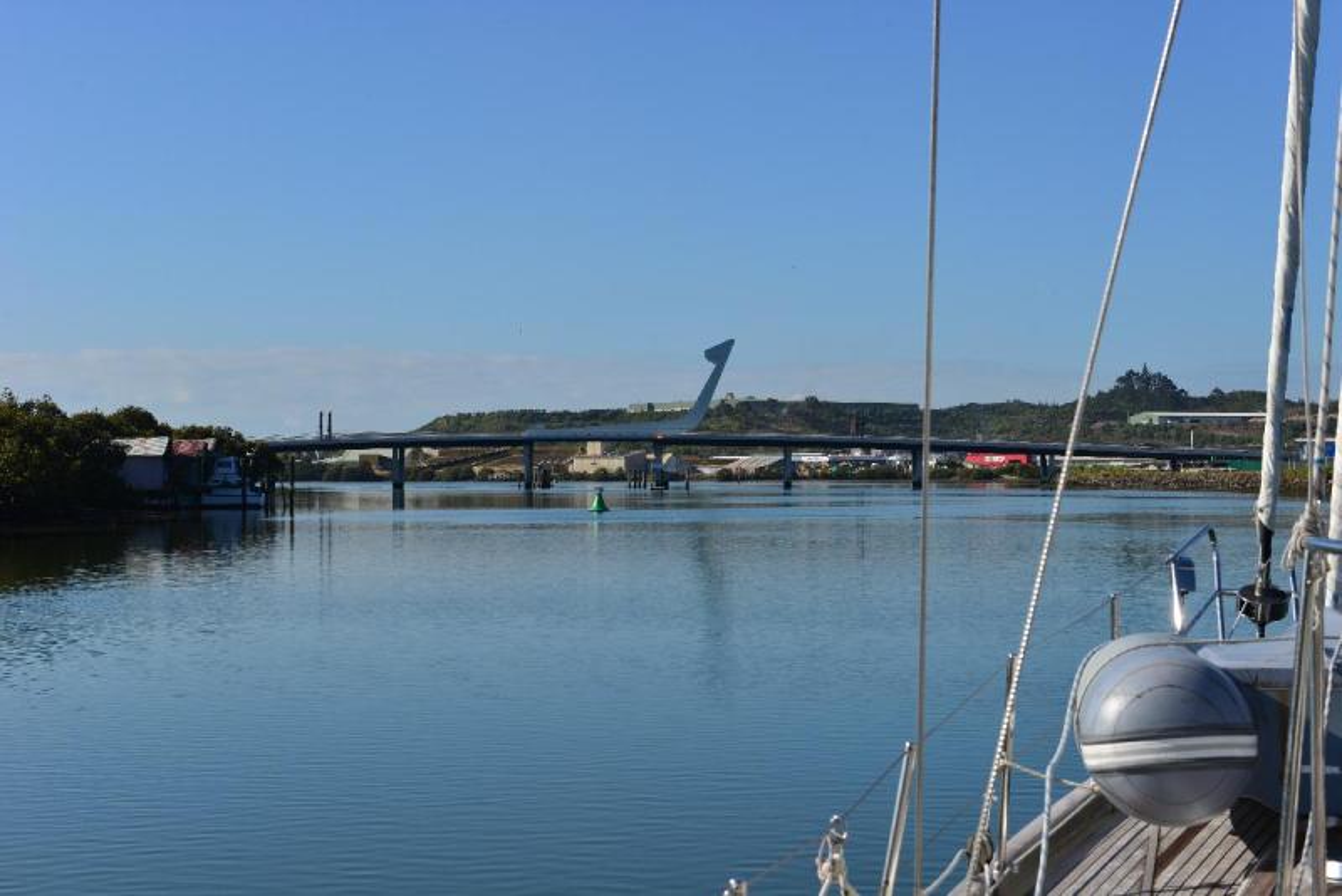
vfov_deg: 21.9
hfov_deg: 32.4
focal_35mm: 62
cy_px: 448
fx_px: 2312
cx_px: 671
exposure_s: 1/500
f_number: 11
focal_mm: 62
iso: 250
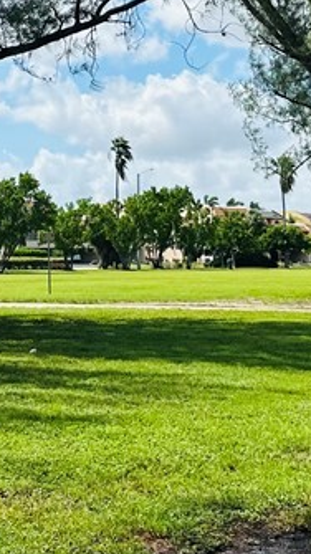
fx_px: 1175
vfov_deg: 25.0
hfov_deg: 15.1
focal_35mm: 80
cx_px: 108
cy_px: -31
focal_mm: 6.86
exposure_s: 1/4762
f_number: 1.78
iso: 80
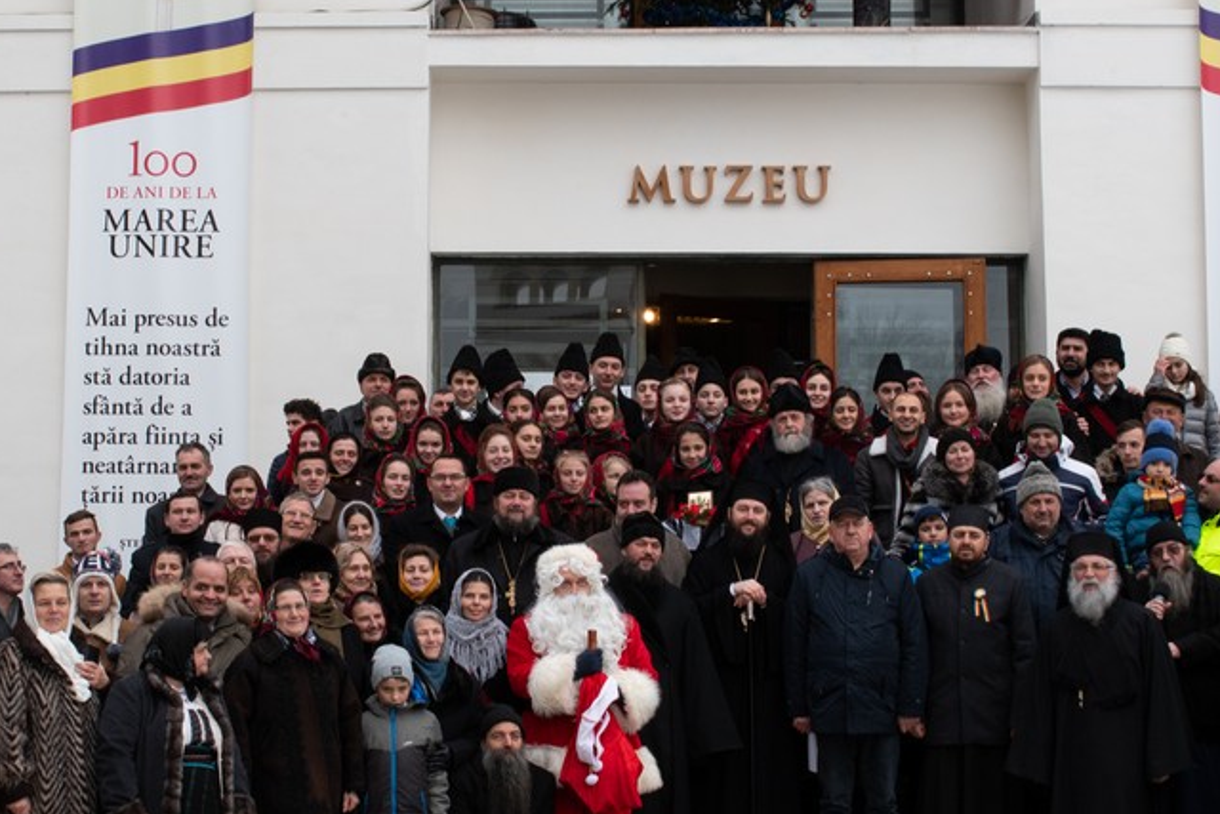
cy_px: 390
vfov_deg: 20.9
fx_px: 2203
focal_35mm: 65
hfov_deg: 30.9
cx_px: 487
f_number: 10
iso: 200
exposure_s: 1/30
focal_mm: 29
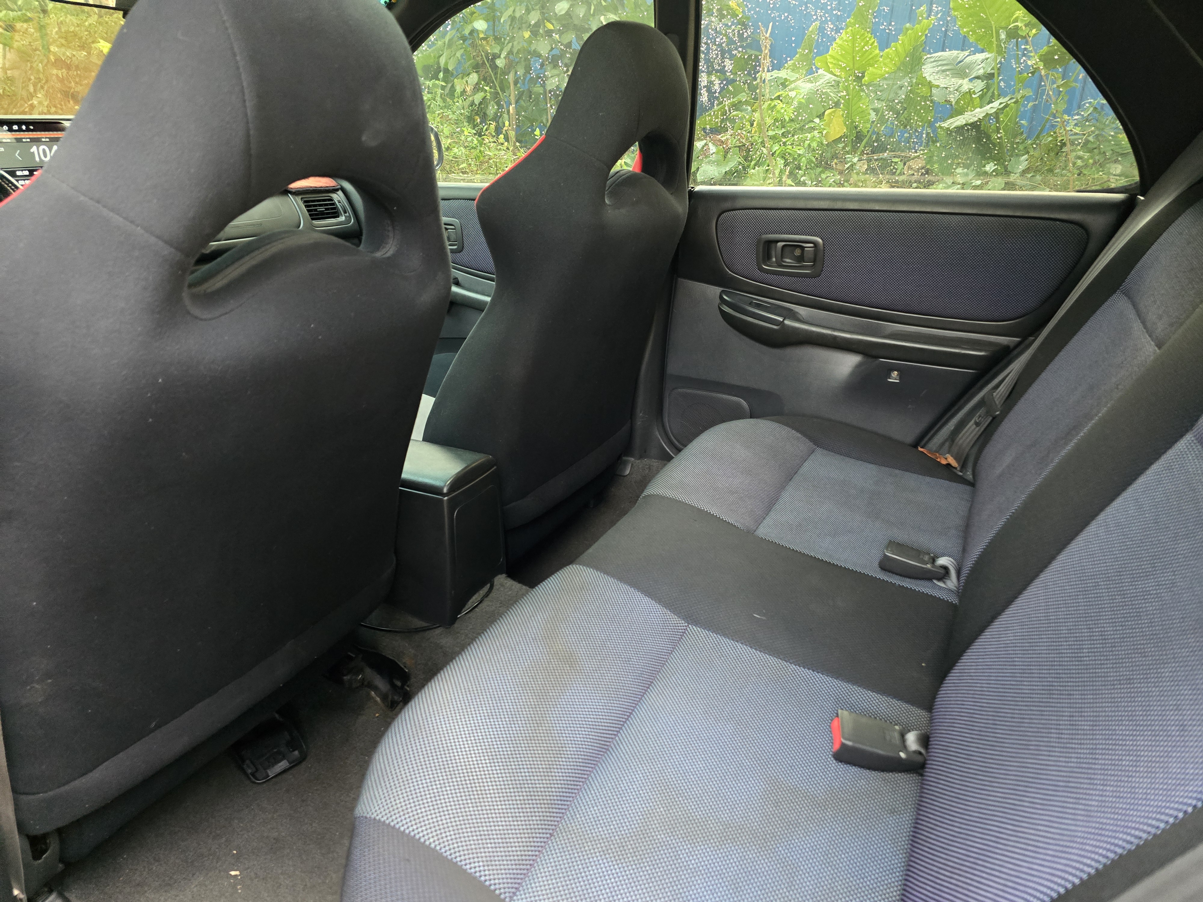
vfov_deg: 58.9
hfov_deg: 73.9
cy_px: 451
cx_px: 602
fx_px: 799
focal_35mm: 23
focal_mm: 6.3
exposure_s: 1/60
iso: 1600
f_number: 1.7
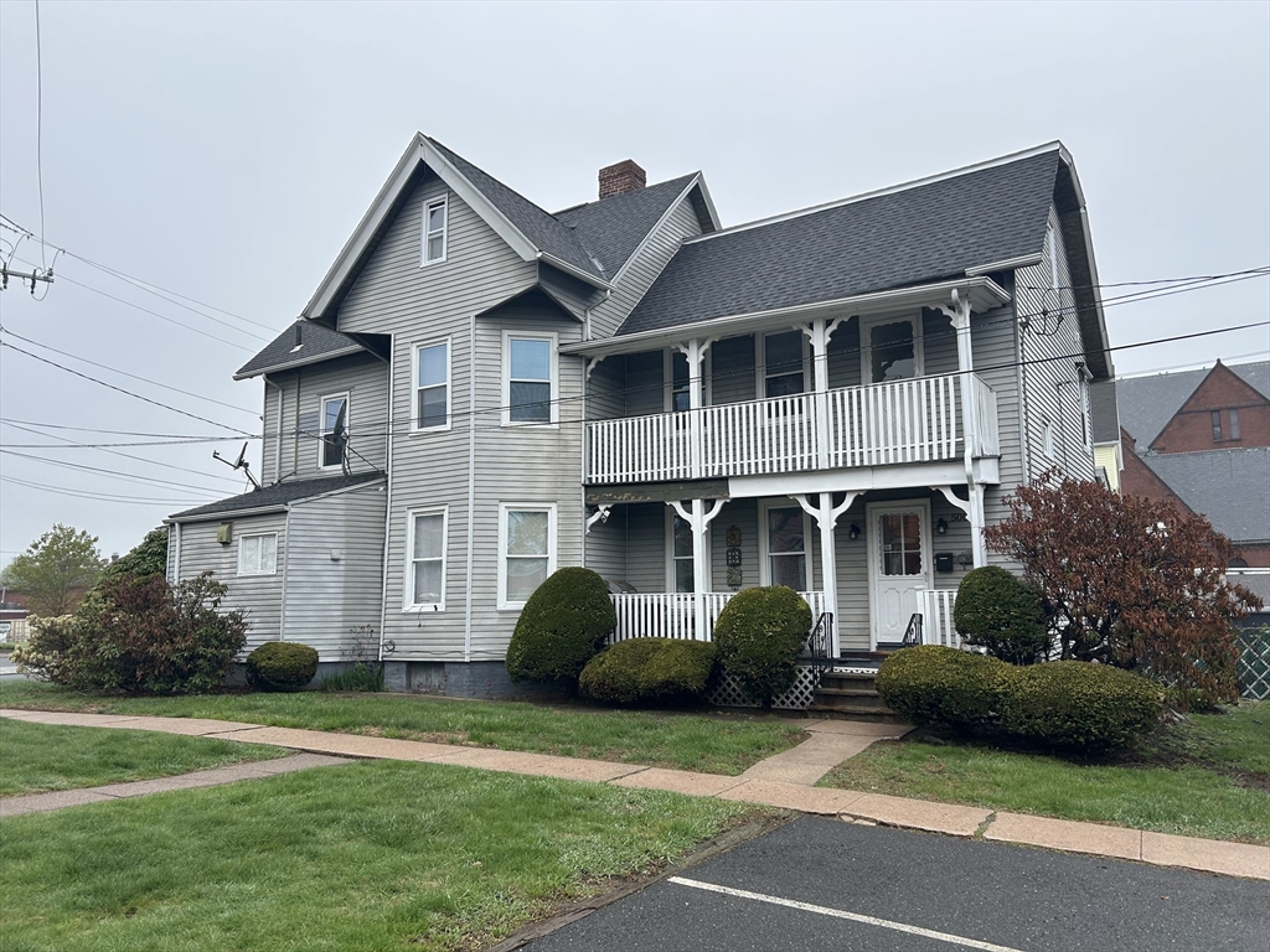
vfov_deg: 53.1
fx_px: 954
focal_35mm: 26
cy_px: 476
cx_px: 635
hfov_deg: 67.3
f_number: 1.5
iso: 50
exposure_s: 1/1100
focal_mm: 5.7
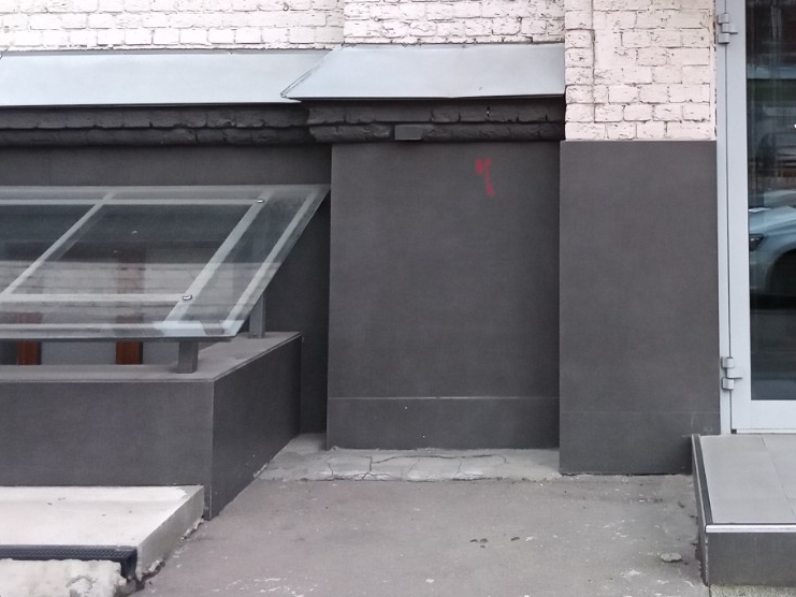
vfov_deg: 31.0
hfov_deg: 40.6
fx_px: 1035
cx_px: 616
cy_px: 82
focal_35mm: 45
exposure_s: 1/100
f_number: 2
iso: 138
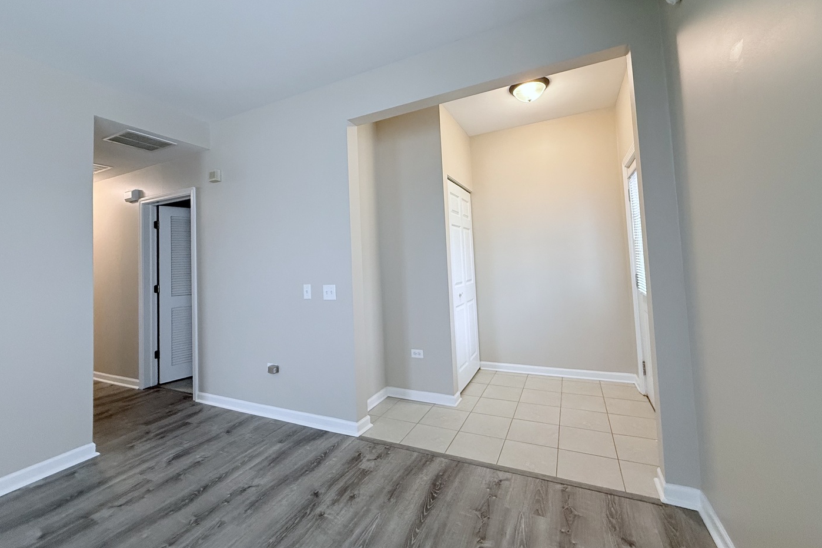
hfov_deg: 100.4
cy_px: 245
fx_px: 342
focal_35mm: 15
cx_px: 408
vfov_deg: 77.1
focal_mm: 2.22
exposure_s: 1/120
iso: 320
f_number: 2.2
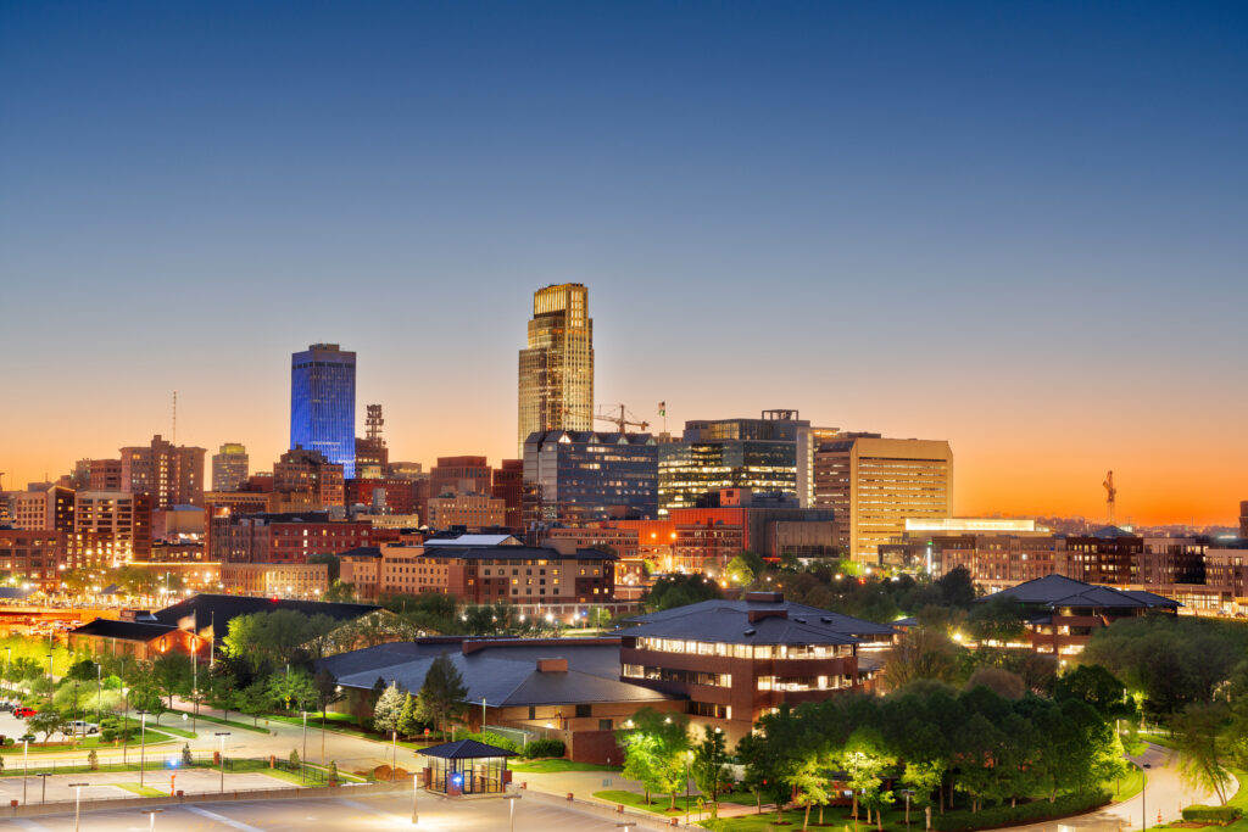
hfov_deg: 33.9
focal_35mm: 59
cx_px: 624
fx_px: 2045
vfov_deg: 23.0
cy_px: 416
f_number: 8
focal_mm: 59
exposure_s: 20
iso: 100
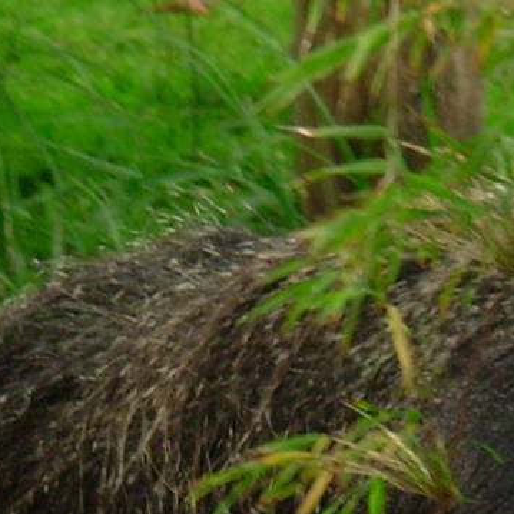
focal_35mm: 748
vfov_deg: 2.3
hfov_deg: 2.3
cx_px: 450
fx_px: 12566
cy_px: 767
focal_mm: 31.4
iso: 77
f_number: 5
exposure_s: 1/152
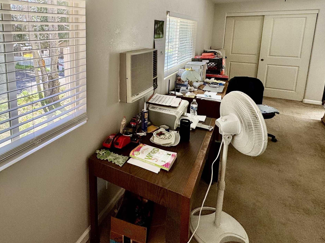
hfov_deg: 71.2
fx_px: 216
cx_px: 102
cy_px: 68
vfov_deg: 56.7
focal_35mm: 23
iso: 80
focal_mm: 2.22
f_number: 2.2
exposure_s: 1/120
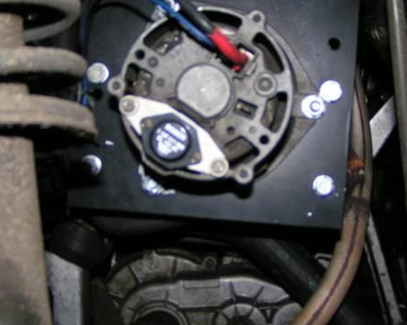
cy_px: 159
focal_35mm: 53
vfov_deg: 28.6
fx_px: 638
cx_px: 221
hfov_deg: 35.4
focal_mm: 5.8
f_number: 2.8
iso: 200
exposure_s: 1/40
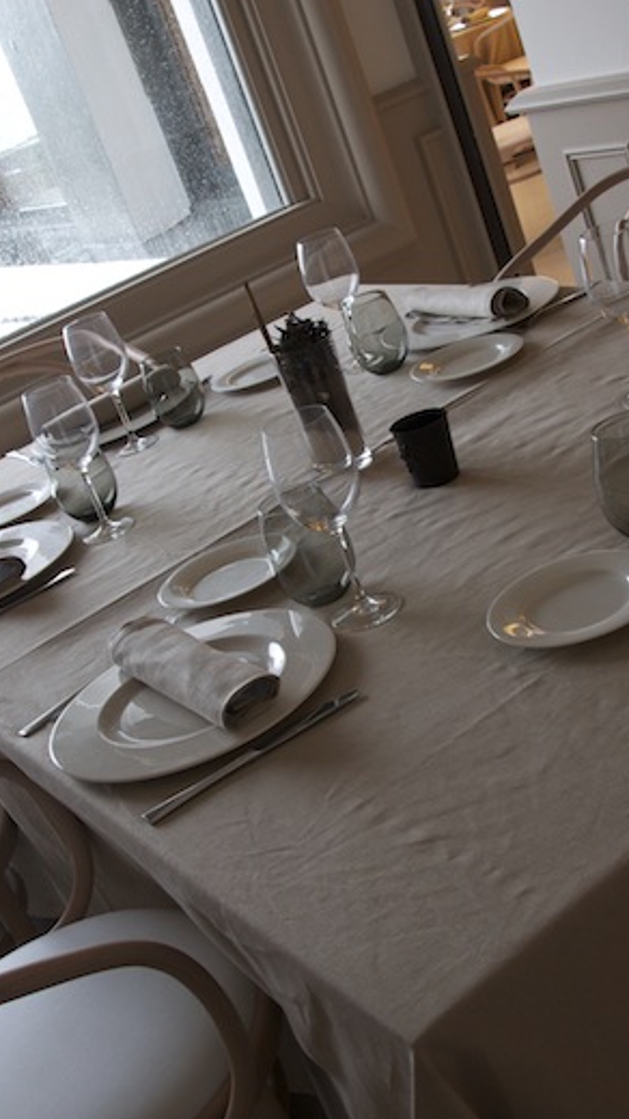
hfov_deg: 23.5
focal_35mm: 51
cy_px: 551
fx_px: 1506
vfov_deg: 40.7
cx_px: 386
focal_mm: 21
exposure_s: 1/30
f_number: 7.1
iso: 400
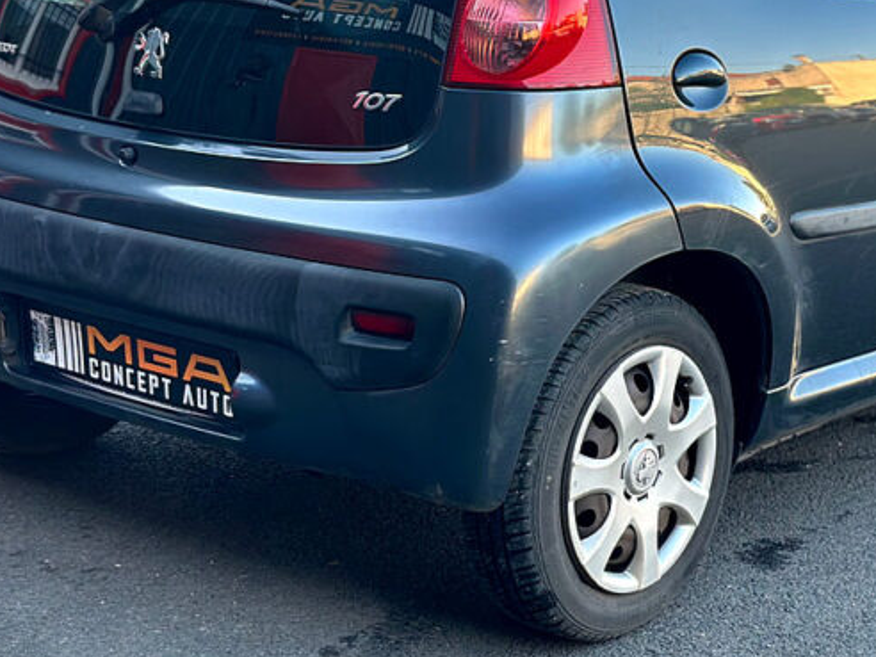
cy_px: 215
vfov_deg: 18.8
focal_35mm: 78
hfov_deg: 24.9
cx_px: 575
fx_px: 1974
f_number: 1.78
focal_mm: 6.86
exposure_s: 1/188
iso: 80
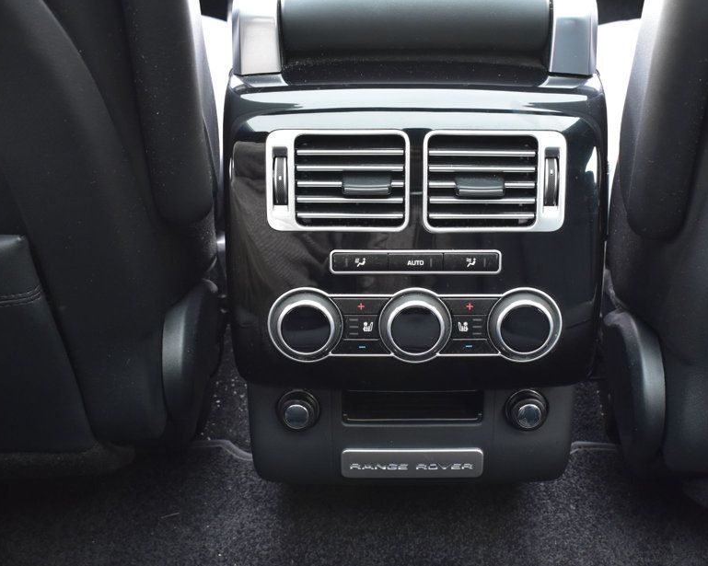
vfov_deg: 33.4
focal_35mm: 45
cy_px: 297
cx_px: 401
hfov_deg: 41.1
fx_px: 943
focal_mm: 24
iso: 1250
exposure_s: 1/15
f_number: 6.3
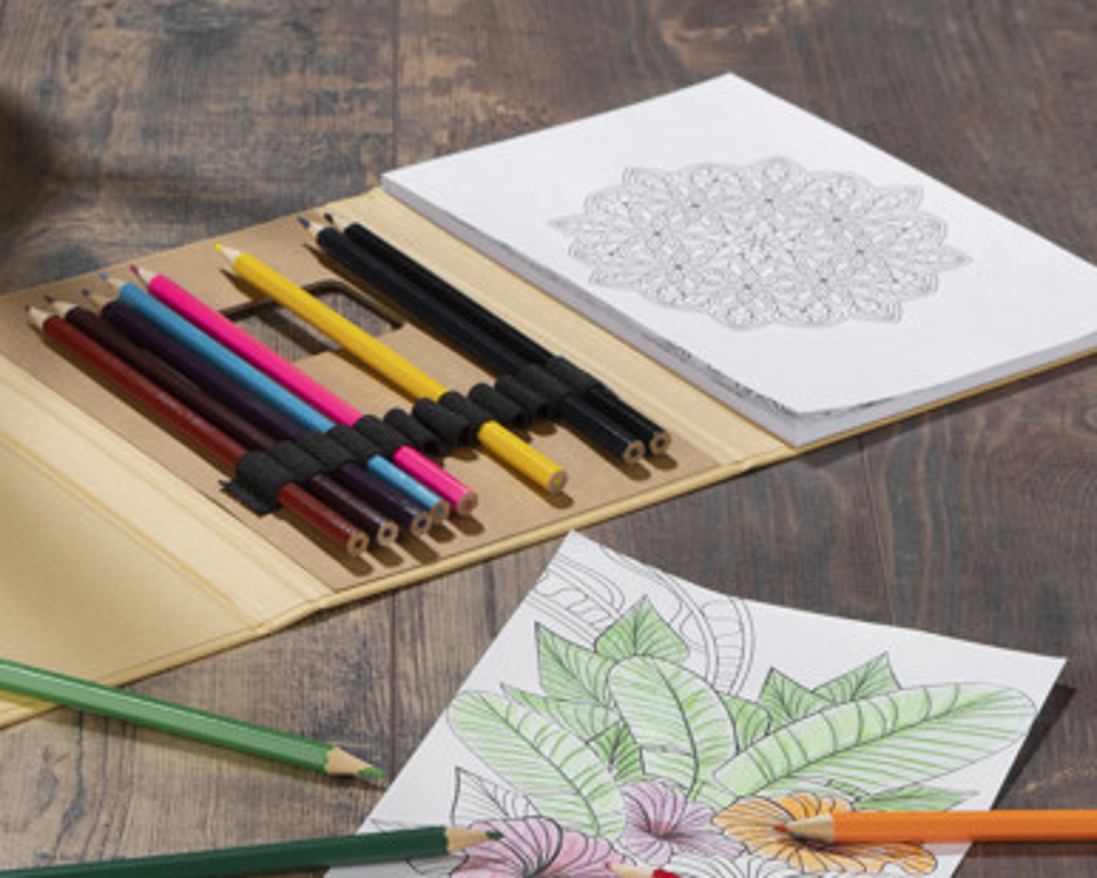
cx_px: 364
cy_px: 551
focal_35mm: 153
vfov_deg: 10.1
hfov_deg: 12.6
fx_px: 4969
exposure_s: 1/125
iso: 100
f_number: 14
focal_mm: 70
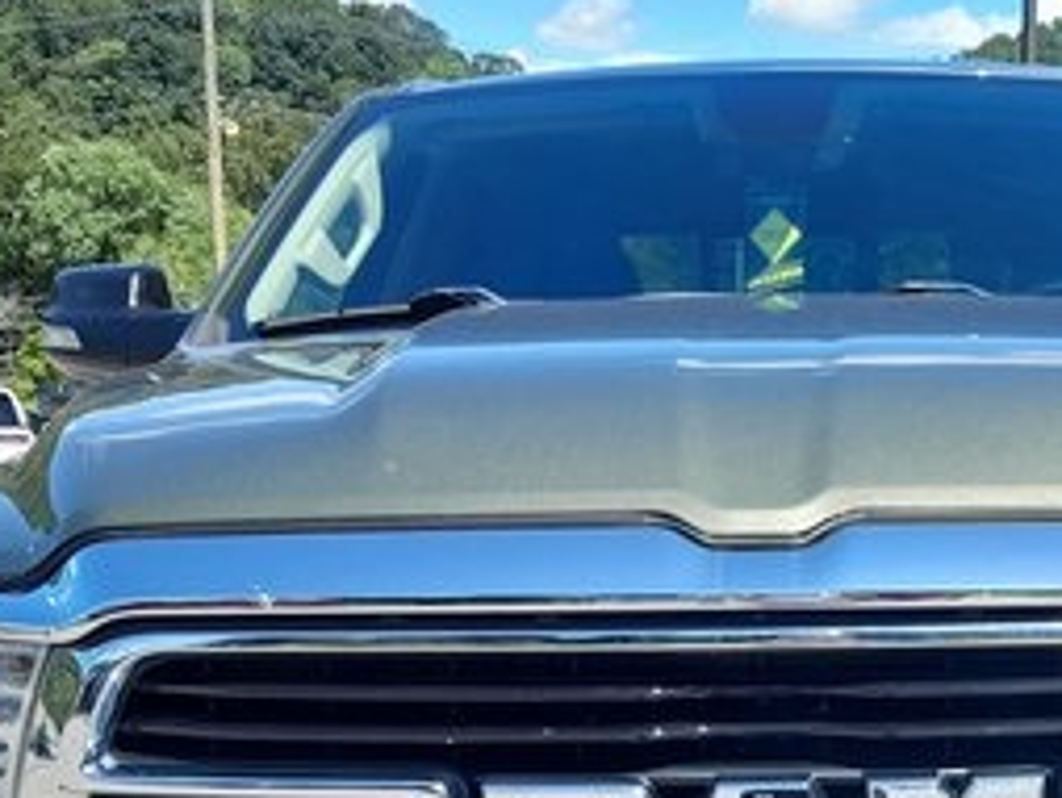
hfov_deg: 28.1
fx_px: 2088
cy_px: 811
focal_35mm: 68
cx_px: 811
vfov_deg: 20.9
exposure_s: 1/224
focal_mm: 4
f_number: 1.8
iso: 40
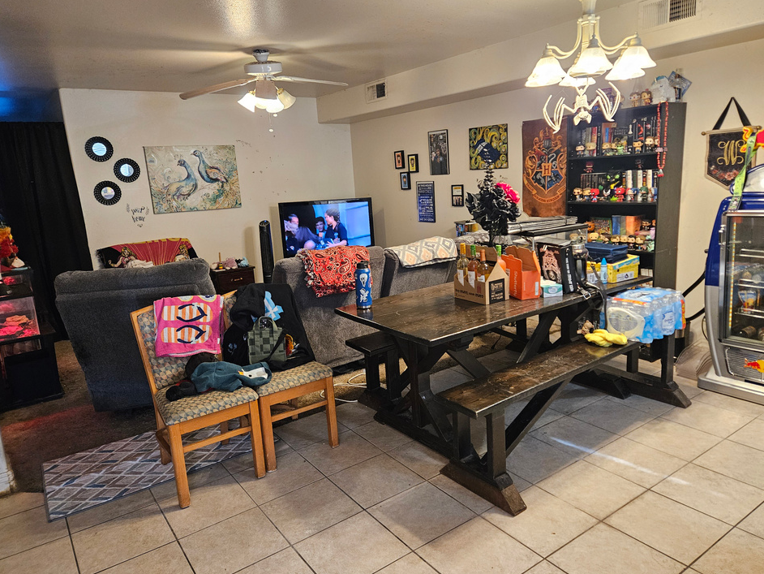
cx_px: 394
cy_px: 280
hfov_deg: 69.4
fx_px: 552
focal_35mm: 25
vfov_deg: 54.9
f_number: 1.8
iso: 500
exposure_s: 1/120
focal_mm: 5.4
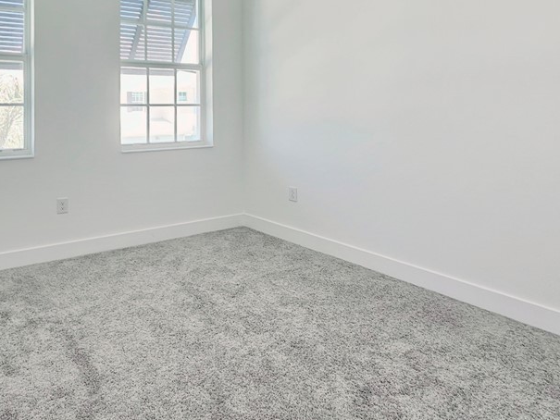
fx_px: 356
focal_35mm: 22
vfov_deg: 60.8
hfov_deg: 72.5
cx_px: 160
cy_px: 178
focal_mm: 2.2
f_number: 2.2
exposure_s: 1/77.5
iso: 125
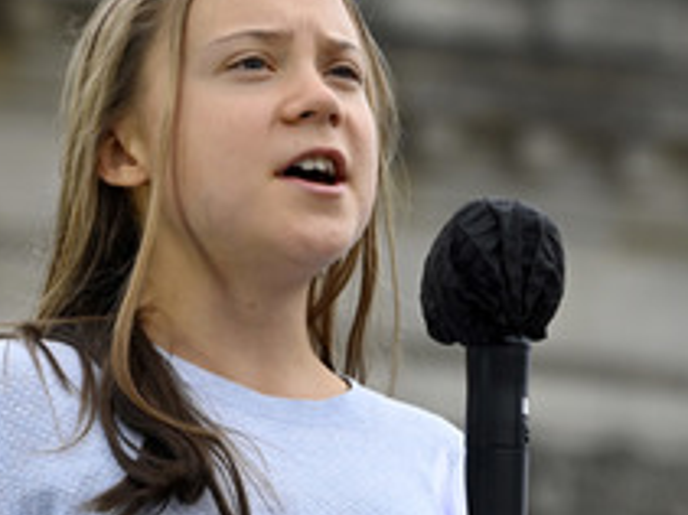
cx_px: 318
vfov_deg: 3.1
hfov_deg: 4.2
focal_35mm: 473
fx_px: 9396
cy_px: 284
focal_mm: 230
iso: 1600
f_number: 8
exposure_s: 1/500
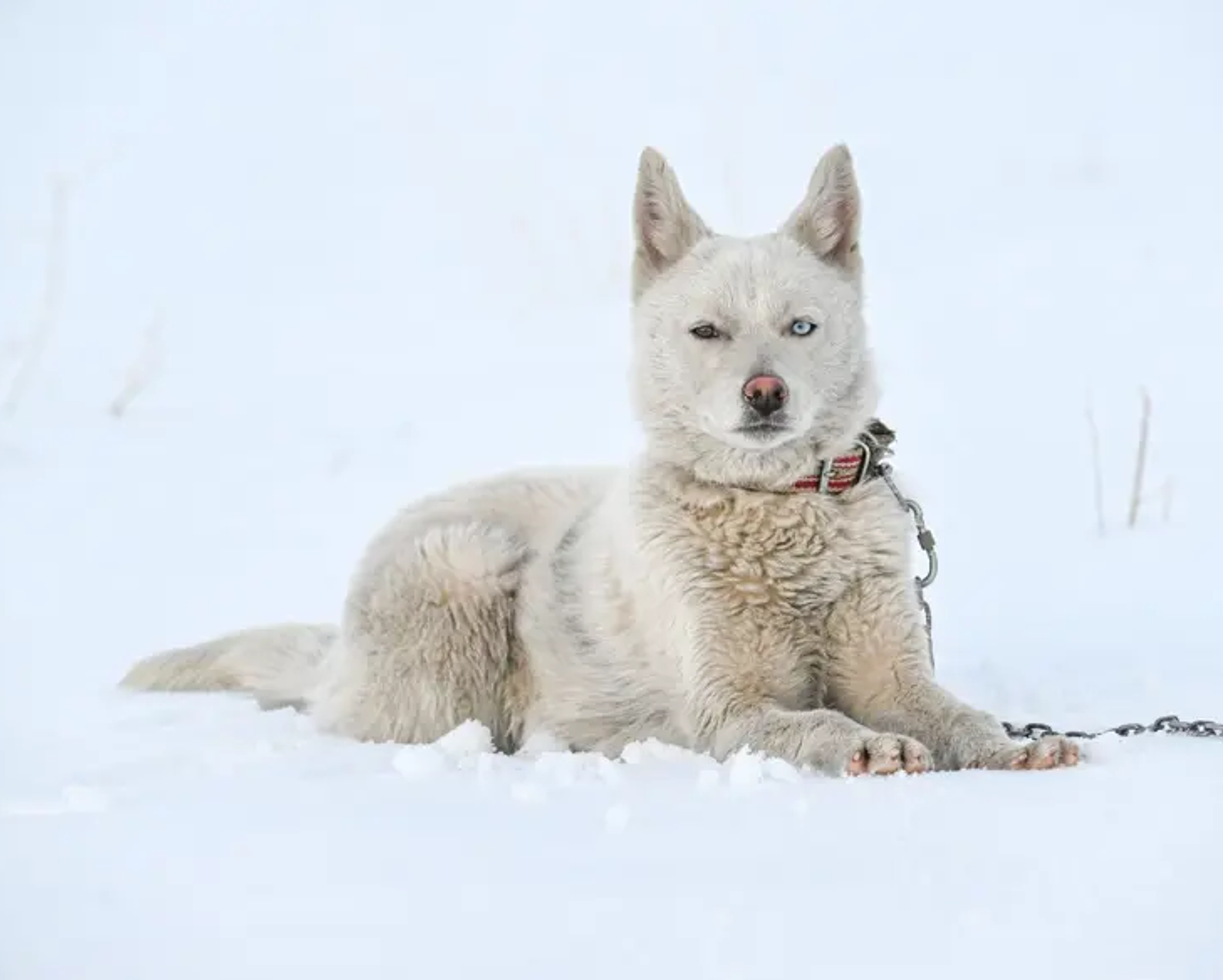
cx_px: 690
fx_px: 9018
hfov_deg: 7.8
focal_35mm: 249
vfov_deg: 6.2
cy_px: 490
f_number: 6.3
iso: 800
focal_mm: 220
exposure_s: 1/800
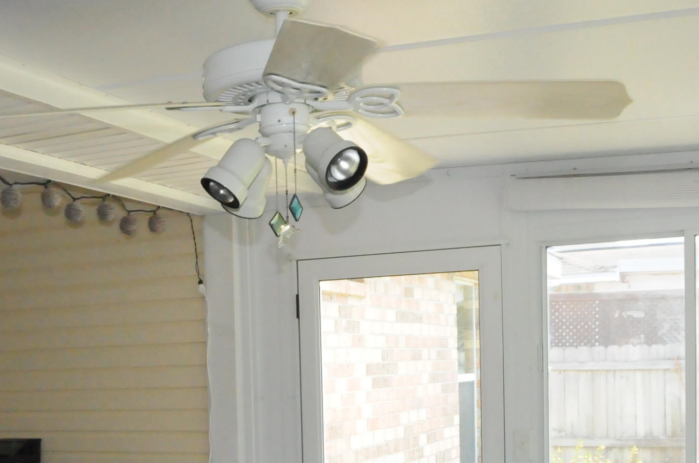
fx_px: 1088
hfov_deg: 34.5
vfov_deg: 23.2
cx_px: 132
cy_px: 450
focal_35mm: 56
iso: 3200
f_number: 10
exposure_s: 1/250
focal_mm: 17
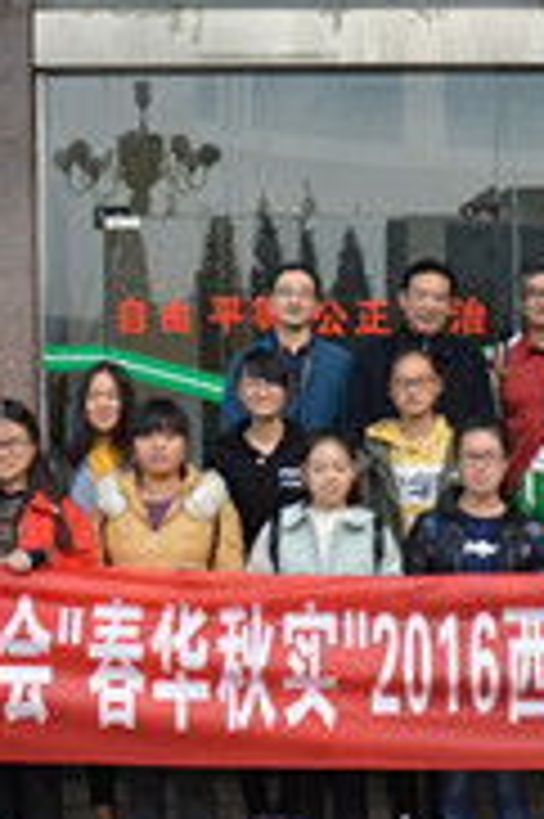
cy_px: 439
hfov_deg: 15.7
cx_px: 432
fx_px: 1961
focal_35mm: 86
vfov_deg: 23.6
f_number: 7.1
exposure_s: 1/200
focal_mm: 21
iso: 100
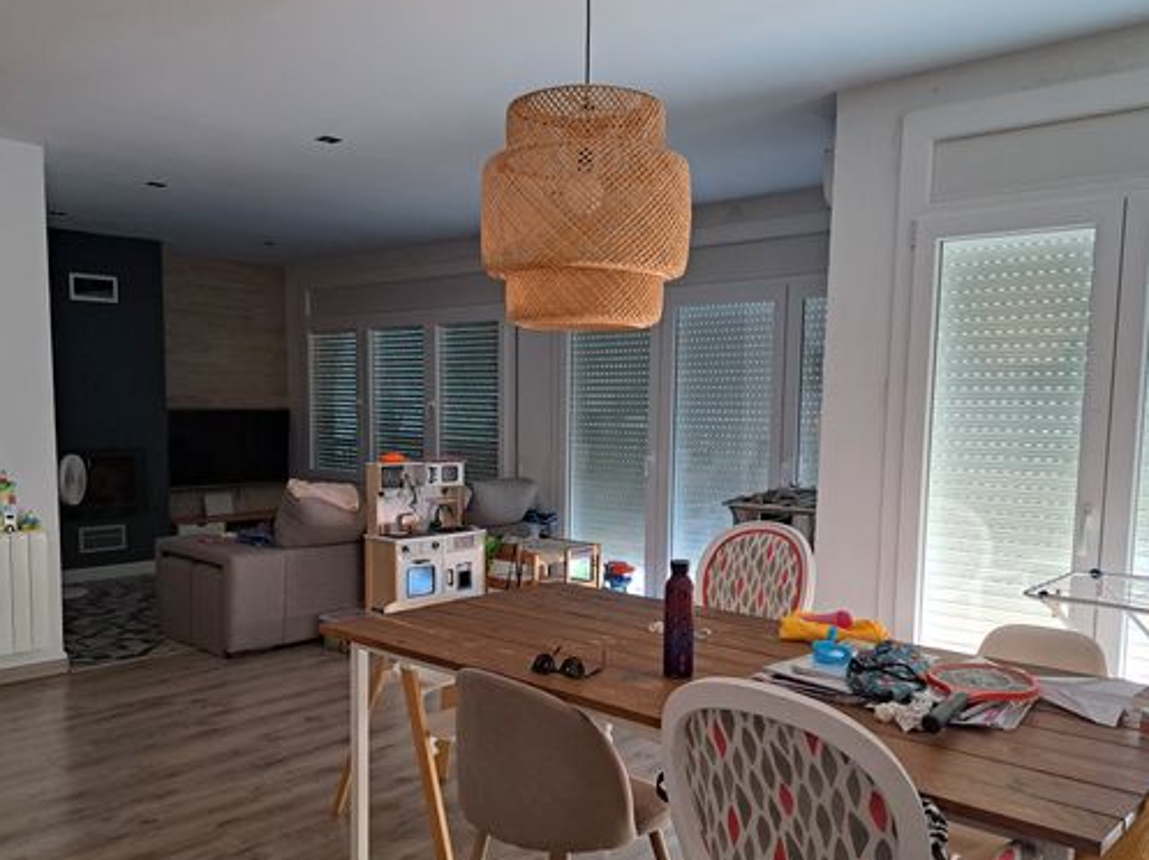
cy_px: 509
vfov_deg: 47.9
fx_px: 962
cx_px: 532
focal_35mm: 29
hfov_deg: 61.6
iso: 250
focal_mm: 5.23
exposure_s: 1/50
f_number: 1.8
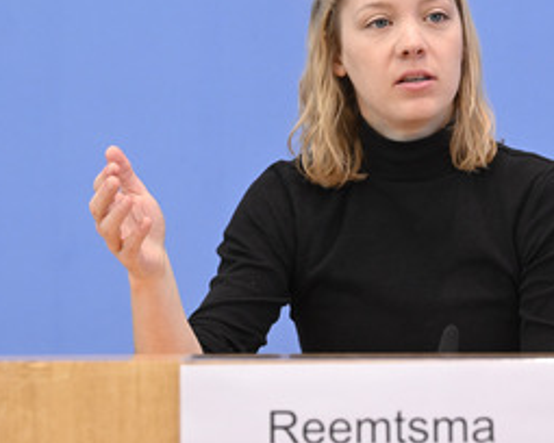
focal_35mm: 136
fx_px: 2230
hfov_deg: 14.1
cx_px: 392
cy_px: 145
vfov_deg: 11.3
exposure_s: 1/500
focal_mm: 82
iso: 4000
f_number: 6.3
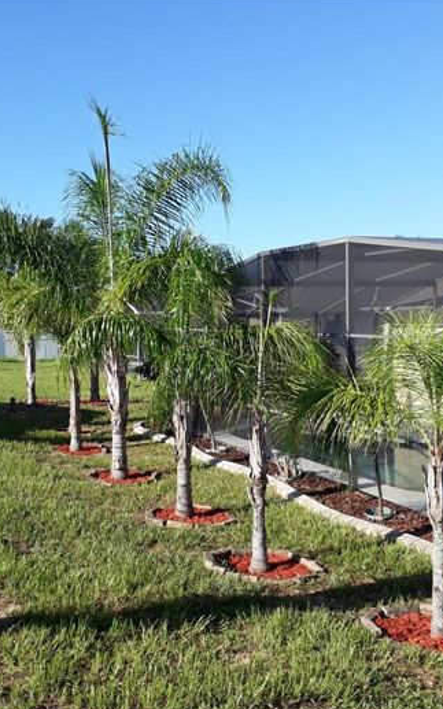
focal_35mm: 39
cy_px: 355
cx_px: 212
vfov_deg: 50.4
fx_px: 754
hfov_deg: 32.8
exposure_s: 1/864
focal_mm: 3.6
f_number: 1.9
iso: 40
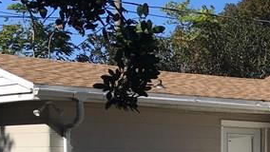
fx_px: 816
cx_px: 414
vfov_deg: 10.5
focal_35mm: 114
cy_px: 177
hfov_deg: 16.9
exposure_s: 1/2564
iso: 25
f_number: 2.2
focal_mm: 4.15
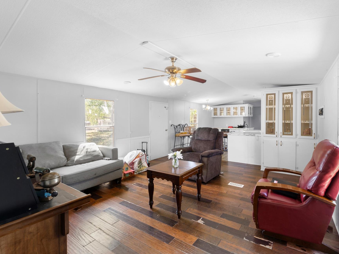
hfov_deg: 90.6
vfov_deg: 74.7
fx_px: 166
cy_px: 124
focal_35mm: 17
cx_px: 191
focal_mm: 10
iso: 100
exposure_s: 2
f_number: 11
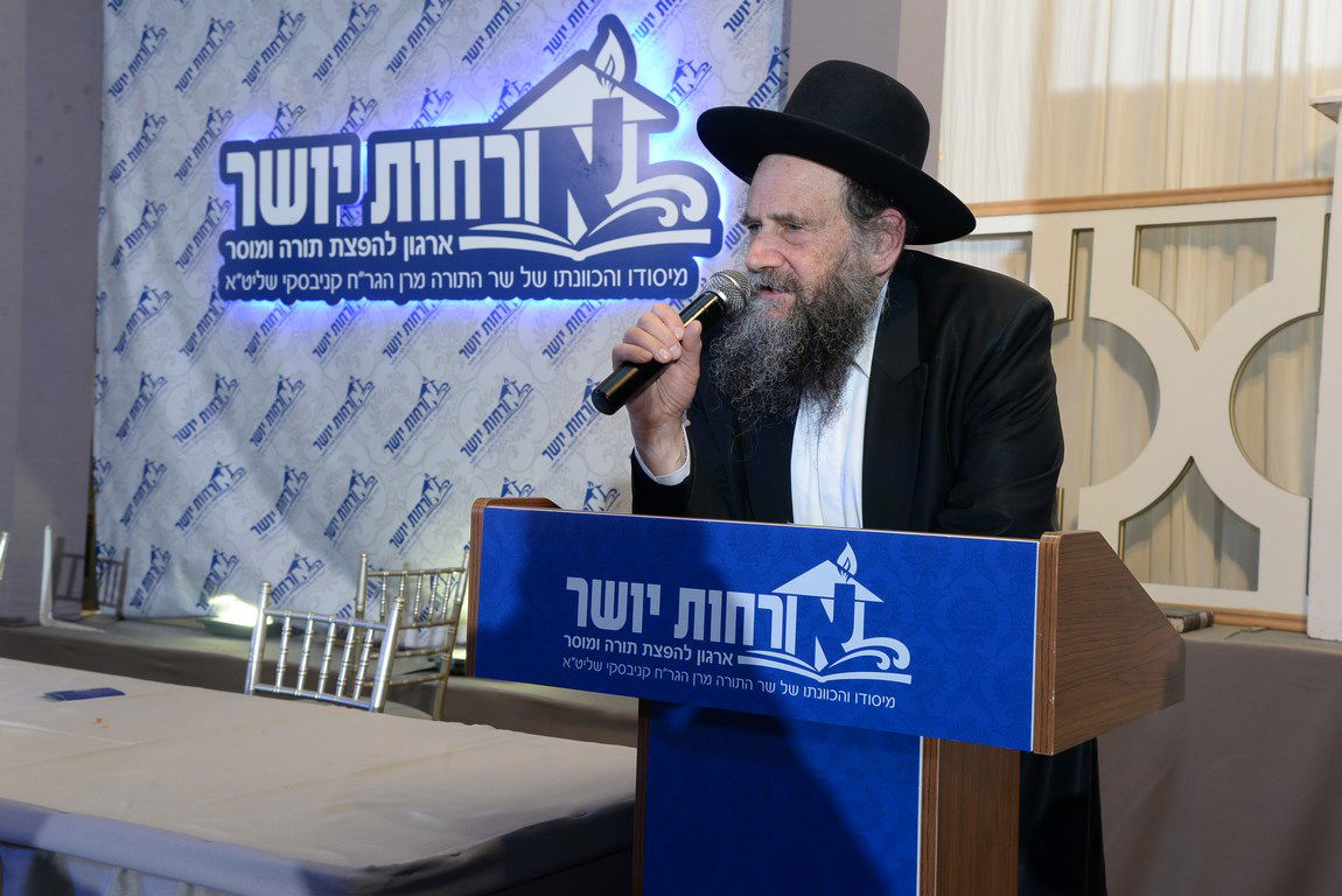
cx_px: 671
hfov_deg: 42.7
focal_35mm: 46
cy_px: 448
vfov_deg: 29.3
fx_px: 1716
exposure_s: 1/80
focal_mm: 46
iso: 1250
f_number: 7.1
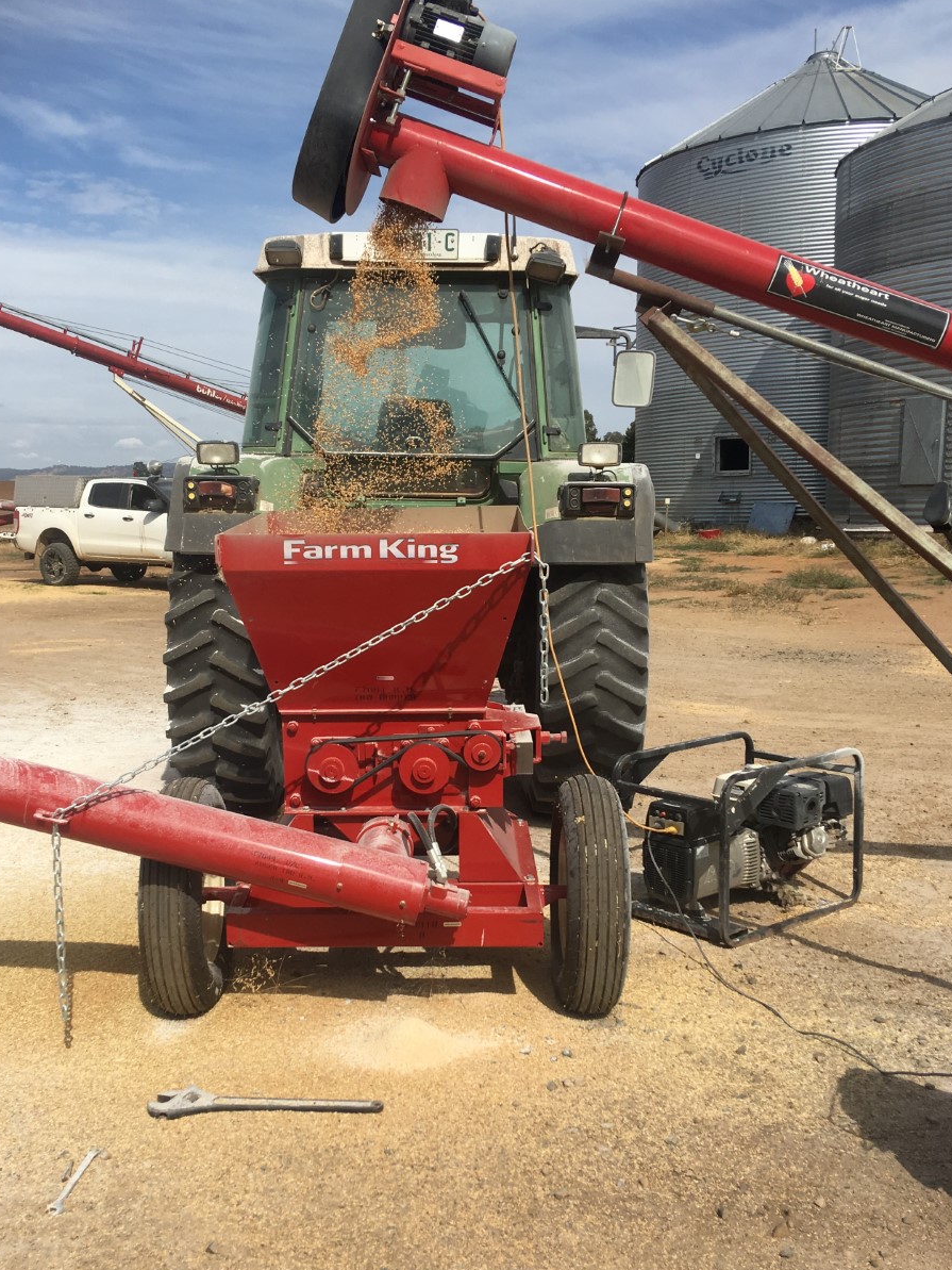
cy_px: 672
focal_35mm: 35
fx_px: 1283
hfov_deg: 40.6
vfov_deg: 52.6
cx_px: 393
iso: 25
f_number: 2.2
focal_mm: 4.15
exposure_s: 1/2198
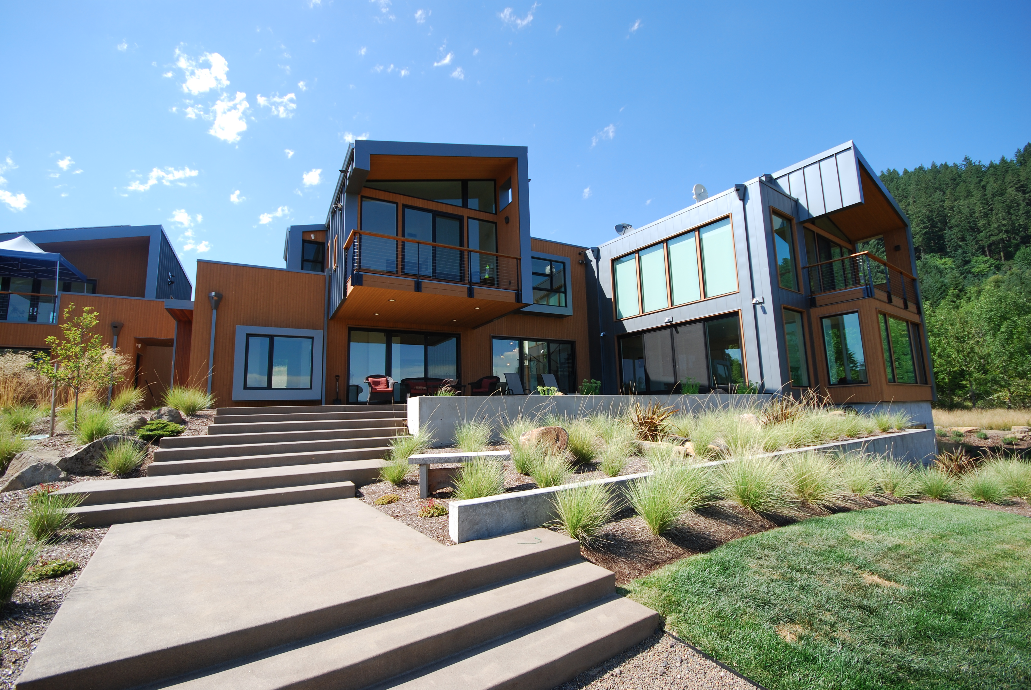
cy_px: 345
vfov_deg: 77.5
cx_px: 516
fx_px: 430
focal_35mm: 15
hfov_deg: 100.3
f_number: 6.3
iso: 100
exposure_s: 1/160
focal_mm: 10
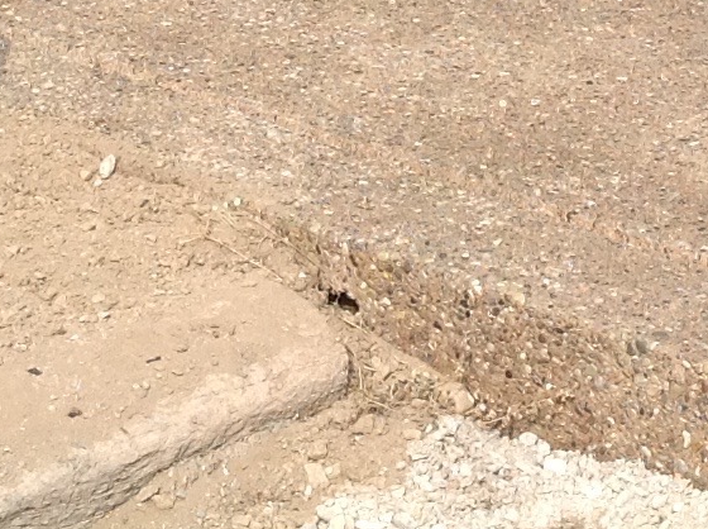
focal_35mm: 162
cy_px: -543
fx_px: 3308
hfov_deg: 12.1
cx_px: 613
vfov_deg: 8.6
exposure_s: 1/756
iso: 50
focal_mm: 4.28
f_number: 2.4
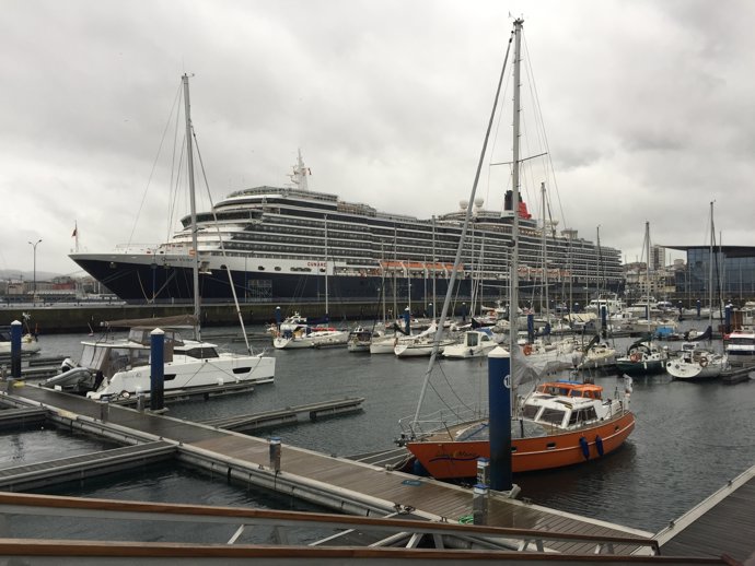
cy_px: 283
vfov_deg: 48.3
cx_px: 378
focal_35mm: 29
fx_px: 633
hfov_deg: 61.6
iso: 40
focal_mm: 4.15
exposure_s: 1/100
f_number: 2.2
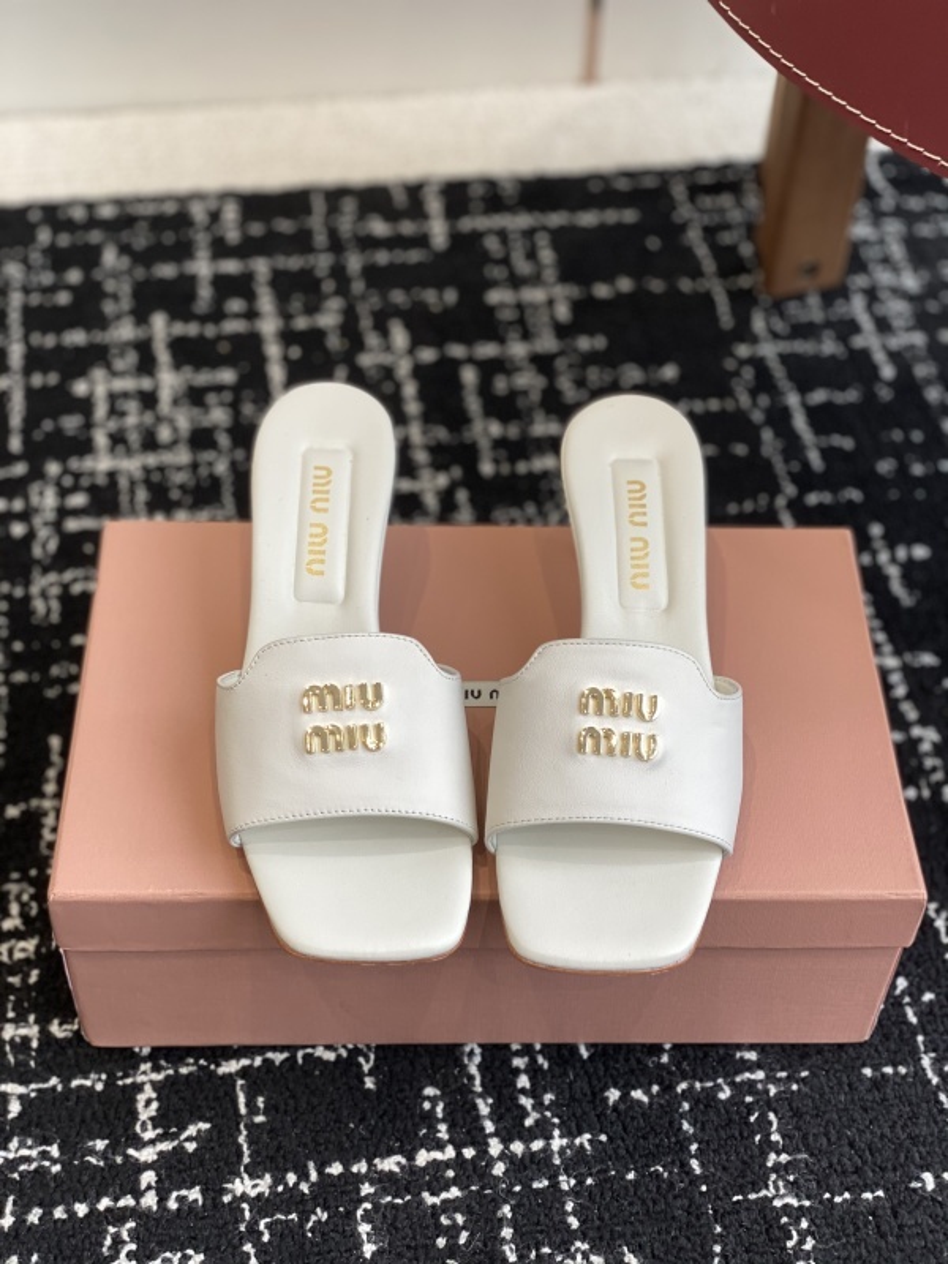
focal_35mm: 52
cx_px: 474
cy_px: 632
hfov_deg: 28.0
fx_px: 1899
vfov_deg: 36.8
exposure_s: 1/122
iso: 40
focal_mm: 6
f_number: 2
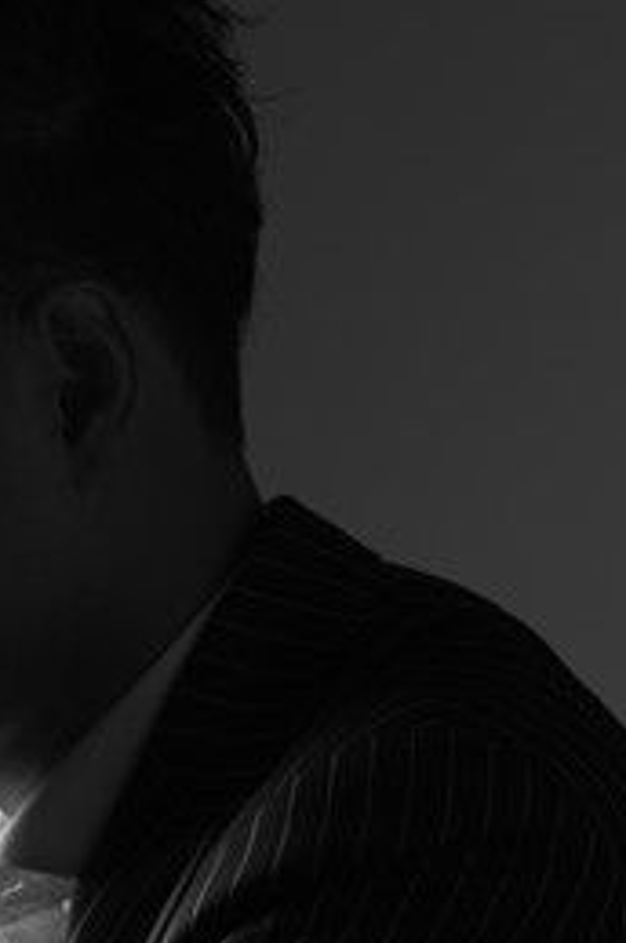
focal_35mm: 263
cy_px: 495
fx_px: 6878
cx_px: 31
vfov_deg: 7.8
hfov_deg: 5.2
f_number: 5.6
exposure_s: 1/125
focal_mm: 85
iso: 125
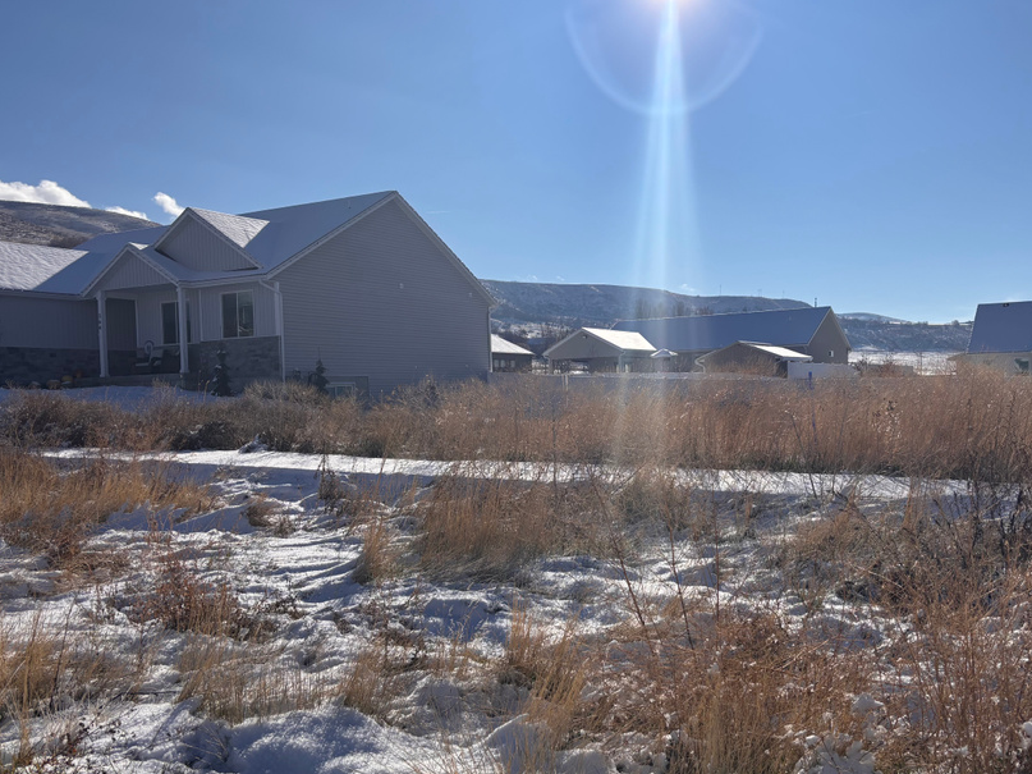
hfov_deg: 54.9
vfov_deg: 42.9
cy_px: 436
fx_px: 984
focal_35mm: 33
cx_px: 629
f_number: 1.6
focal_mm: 5.96
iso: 50
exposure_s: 1/9901
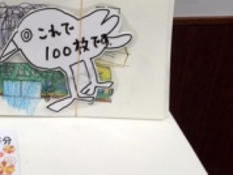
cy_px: 34
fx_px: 438
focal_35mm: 65
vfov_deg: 22.3
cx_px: -10
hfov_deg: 27.7
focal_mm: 4.15
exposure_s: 1/60
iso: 40
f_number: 2.2
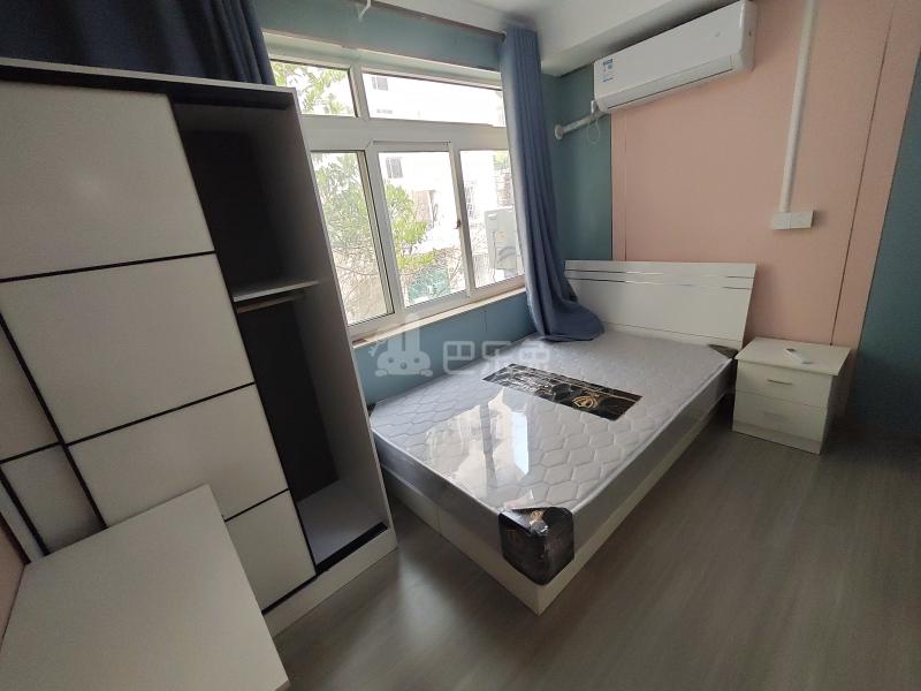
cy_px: 346
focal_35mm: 15
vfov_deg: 81.7
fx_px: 399
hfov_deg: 98.2
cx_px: 460
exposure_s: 1/79.9
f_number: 2.2
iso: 64
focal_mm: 1.91
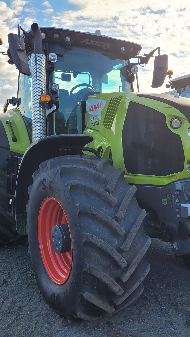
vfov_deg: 52.8
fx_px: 340
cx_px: 111
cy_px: 168
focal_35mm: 38
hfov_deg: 31.1
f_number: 1.8
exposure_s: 1/947
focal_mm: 5.4
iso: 40
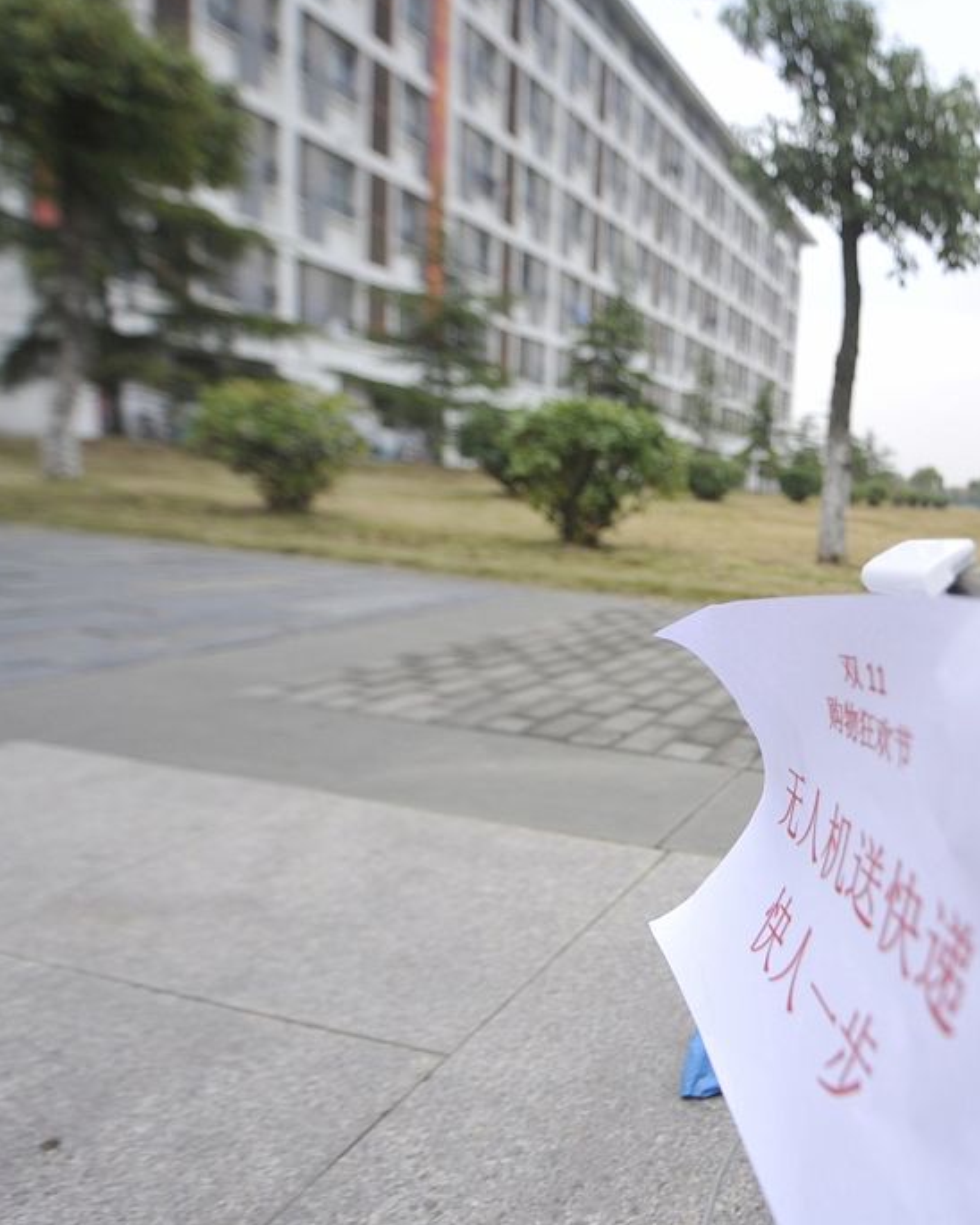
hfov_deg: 52.1
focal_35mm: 23
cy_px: 609
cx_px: 916
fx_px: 834
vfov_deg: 72.6
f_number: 2.8
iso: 200
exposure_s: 1/1000
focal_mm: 14
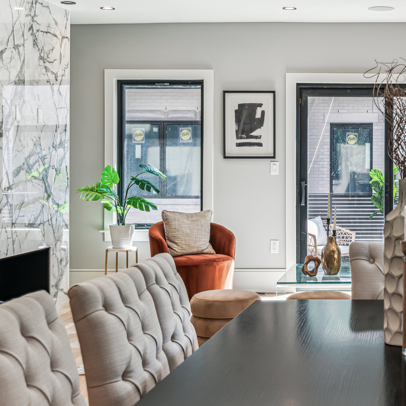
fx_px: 876
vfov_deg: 26.1
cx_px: 391
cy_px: 178
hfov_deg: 25.0
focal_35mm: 66
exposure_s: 1/20
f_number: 8
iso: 250
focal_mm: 35
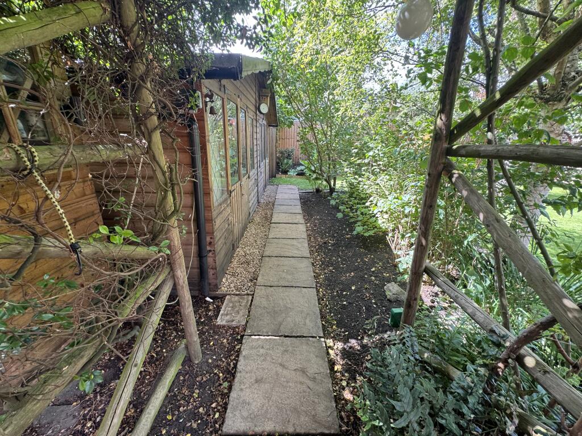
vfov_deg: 85.7
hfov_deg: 102.1
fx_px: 235
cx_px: 291
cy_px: 218
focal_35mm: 14
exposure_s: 1/99
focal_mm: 2.22
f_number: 2.2
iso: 80
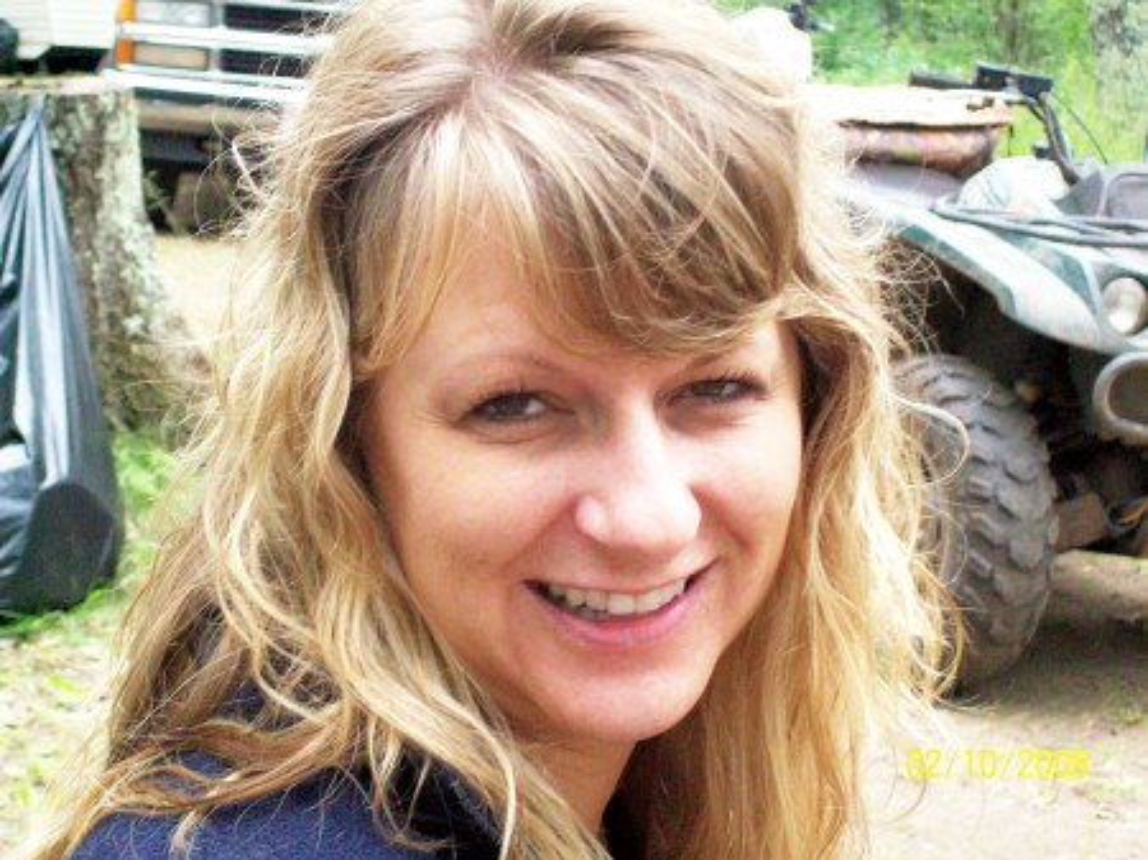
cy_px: 430
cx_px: 574
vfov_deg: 17.0
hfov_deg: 22.5
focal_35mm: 87
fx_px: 2884
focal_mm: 14.3
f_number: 4.3
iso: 339
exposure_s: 1/250
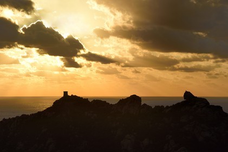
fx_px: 886
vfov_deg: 9.8
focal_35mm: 140
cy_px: 76
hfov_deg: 14.7
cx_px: 114
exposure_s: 1/320
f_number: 16
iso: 200
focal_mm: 140
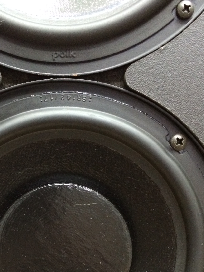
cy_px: 228
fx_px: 385
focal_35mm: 49
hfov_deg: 29.4
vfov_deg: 37.2
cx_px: 60
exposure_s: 1/17
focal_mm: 4.15
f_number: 2.2
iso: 400
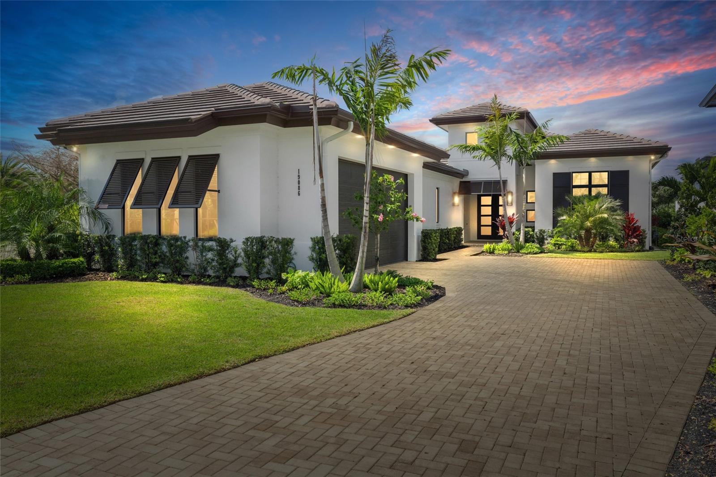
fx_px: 577
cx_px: 358
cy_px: 238
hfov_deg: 63.7
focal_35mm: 29
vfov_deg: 44.9
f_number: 9
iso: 400
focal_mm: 29
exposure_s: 1/1250
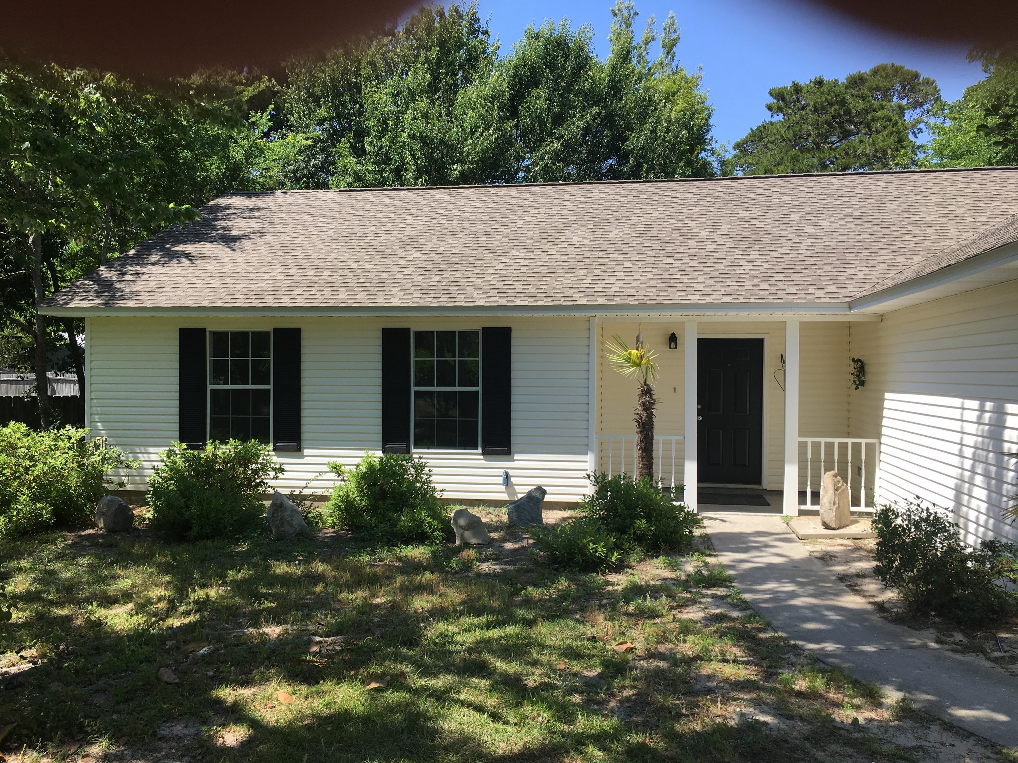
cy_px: 382
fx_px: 853
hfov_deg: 61.7
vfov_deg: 48.2
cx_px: 509
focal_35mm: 29
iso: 25
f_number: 2.2
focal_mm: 4.15
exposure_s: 1/864
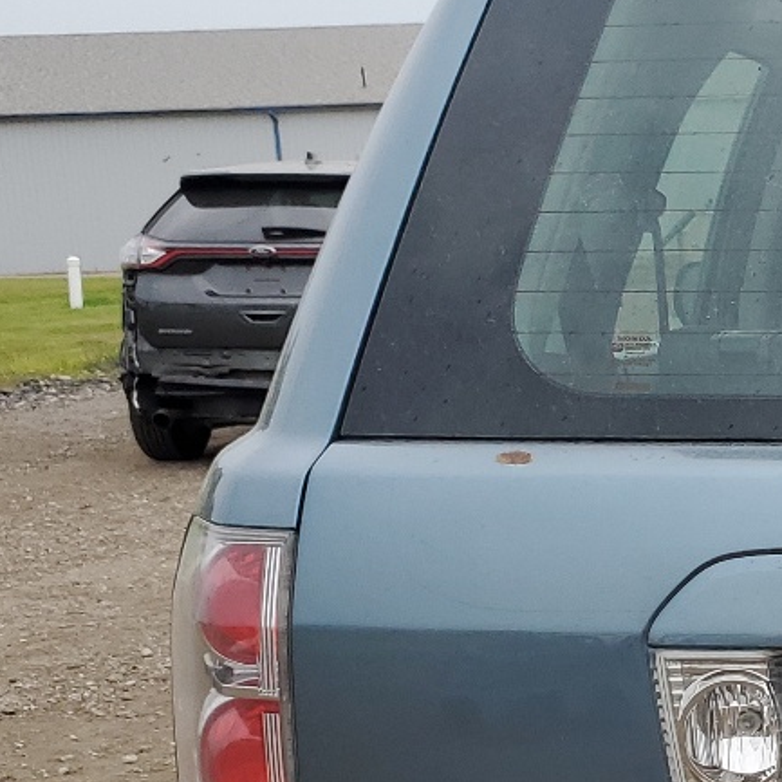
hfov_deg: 17.8
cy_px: 641
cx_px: 1235
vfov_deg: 20.2
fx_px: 2172
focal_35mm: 85
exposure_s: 1/769
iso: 50
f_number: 1.5
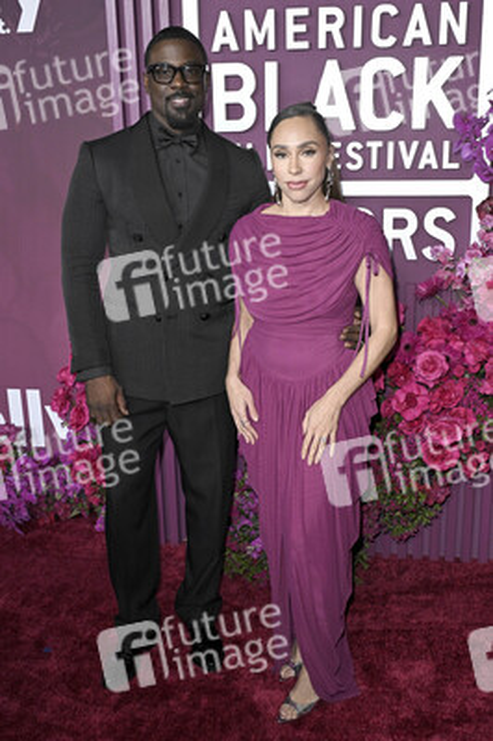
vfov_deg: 54.5
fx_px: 720
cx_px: 246
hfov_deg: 37.8
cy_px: 370
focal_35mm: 35
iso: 2000
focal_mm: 35
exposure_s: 1/320
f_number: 5.6
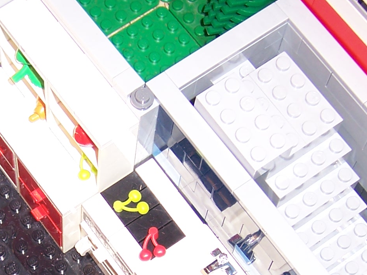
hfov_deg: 19.6
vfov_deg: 14.6
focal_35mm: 99
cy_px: 301
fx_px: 1050
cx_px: 64
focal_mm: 6.2
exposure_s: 1/60
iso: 80
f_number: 2.8
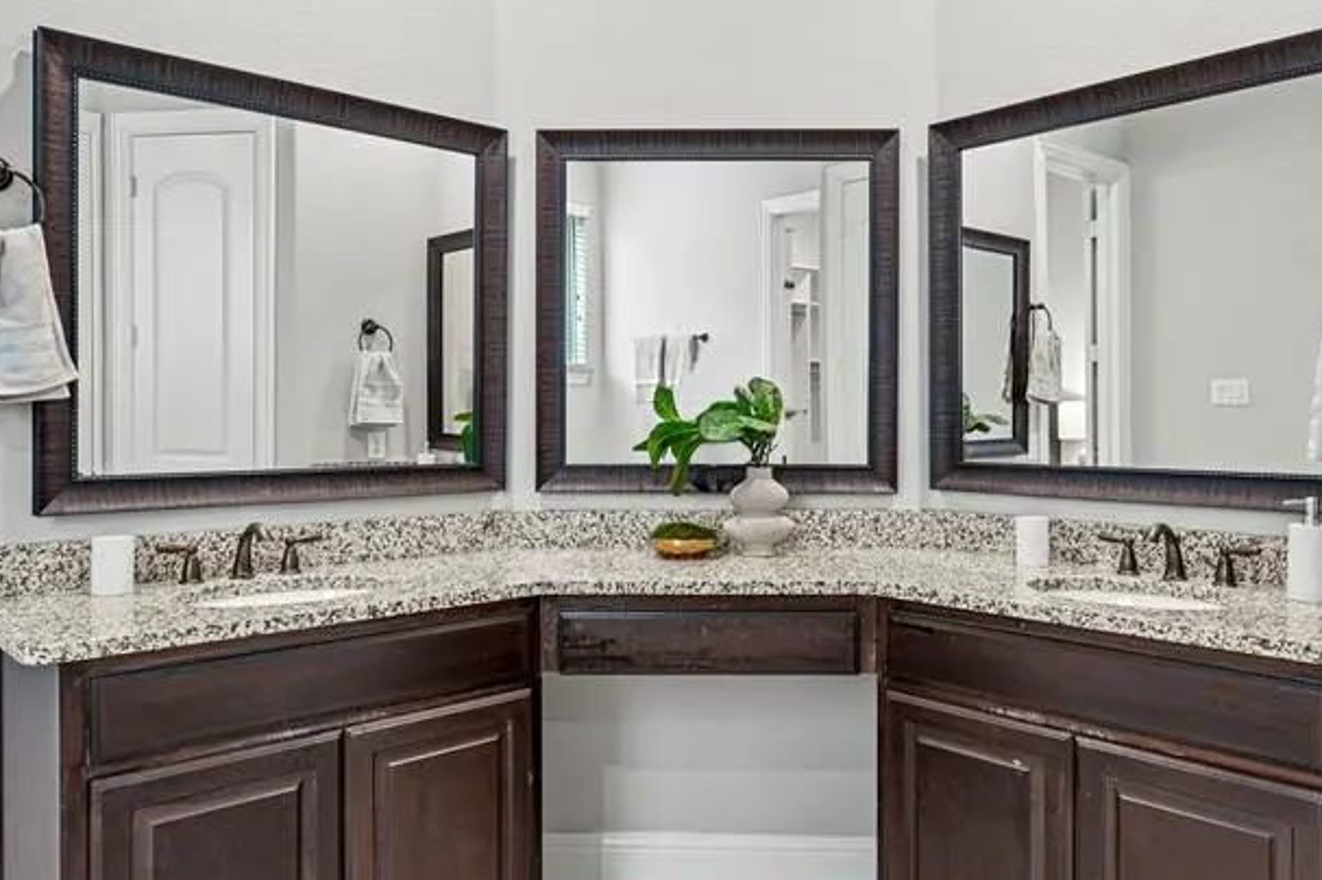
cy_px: 420
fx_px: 1022
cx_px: 717
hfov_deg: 65.7
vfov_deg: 46.6
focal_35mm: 28
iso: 125
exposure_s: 2
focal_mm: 11
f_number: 8
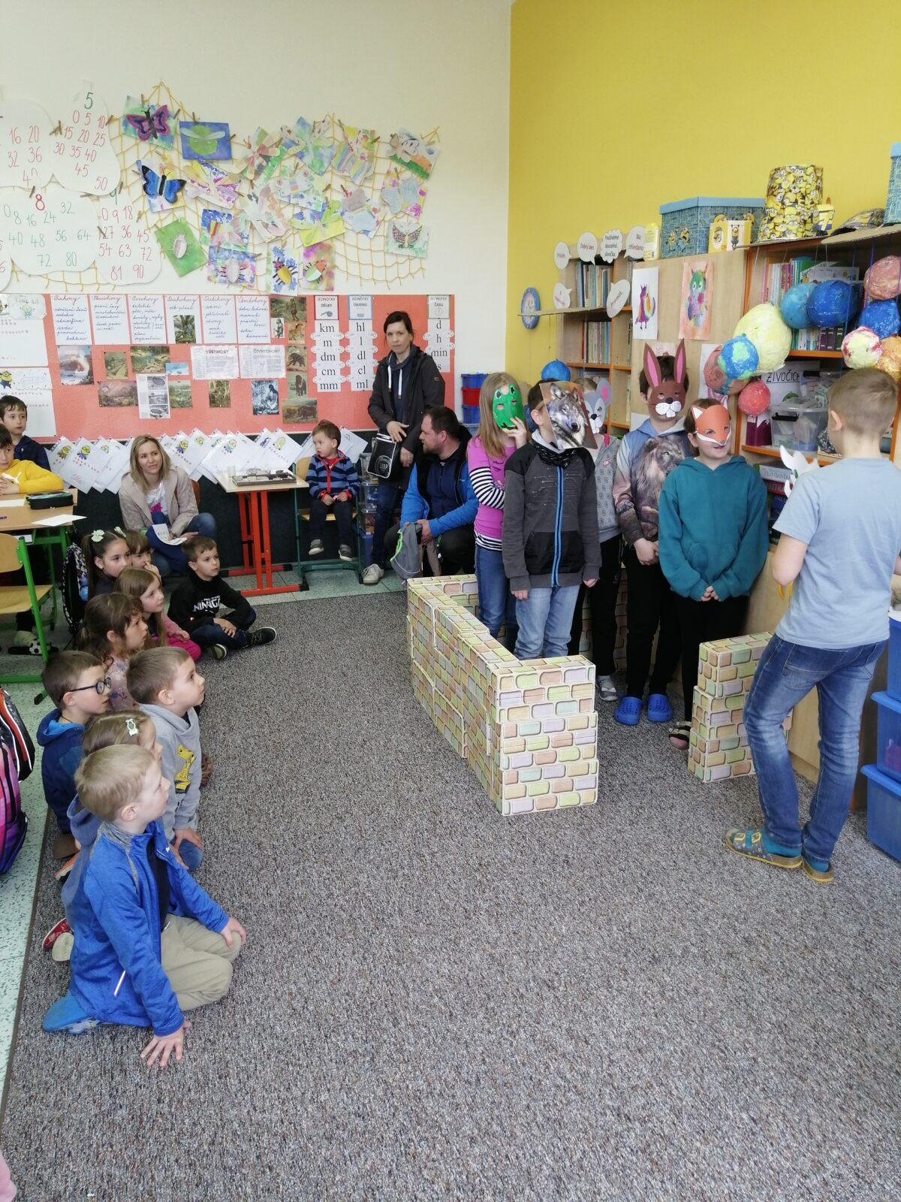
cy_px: 601
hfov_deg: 51.4
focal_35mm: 27
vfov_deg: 65.3
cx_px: 450
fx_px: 937
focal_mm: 3.88
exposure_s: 1/50
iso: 100
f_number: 1.8
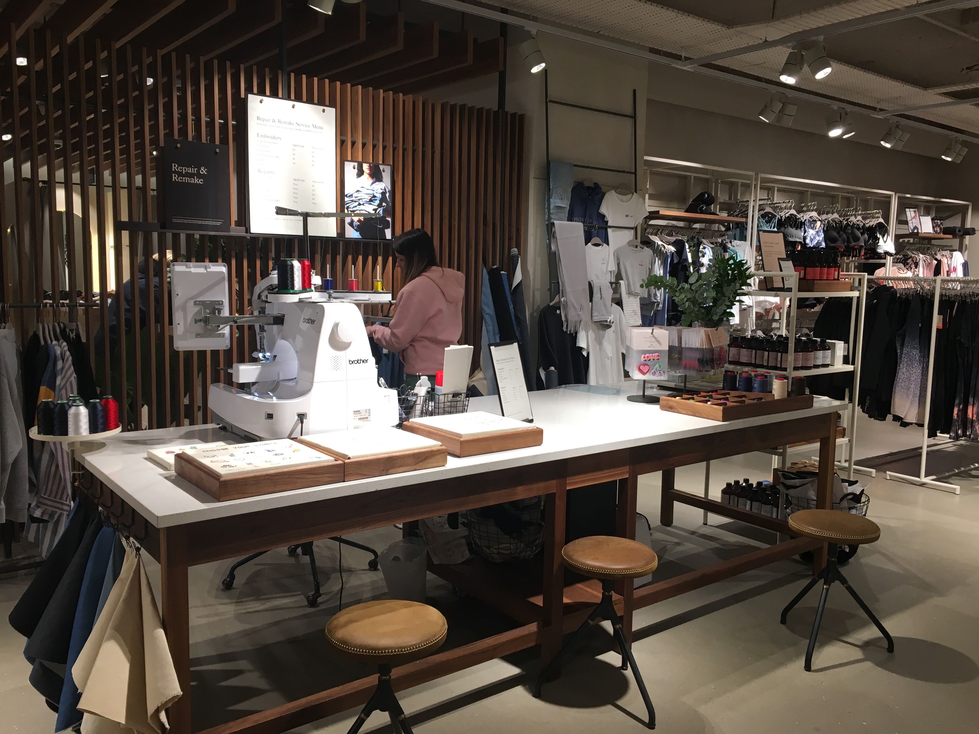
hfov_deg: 61.7
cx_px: 490
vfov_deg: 48.2
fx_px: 820
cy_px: 367
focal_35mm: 29
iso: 25
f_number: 2.2
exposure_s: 1/33
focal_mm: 4.15
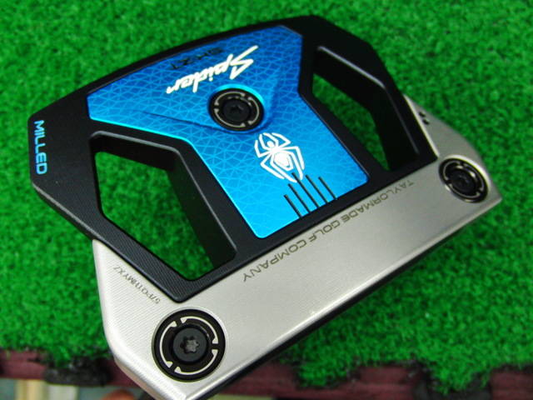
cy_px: 200
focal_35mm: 37
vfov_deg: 38.7
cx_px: 266
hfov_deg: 50.1
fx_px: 570
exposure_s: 1/40
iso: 400
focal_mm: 6.42
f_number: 3.6
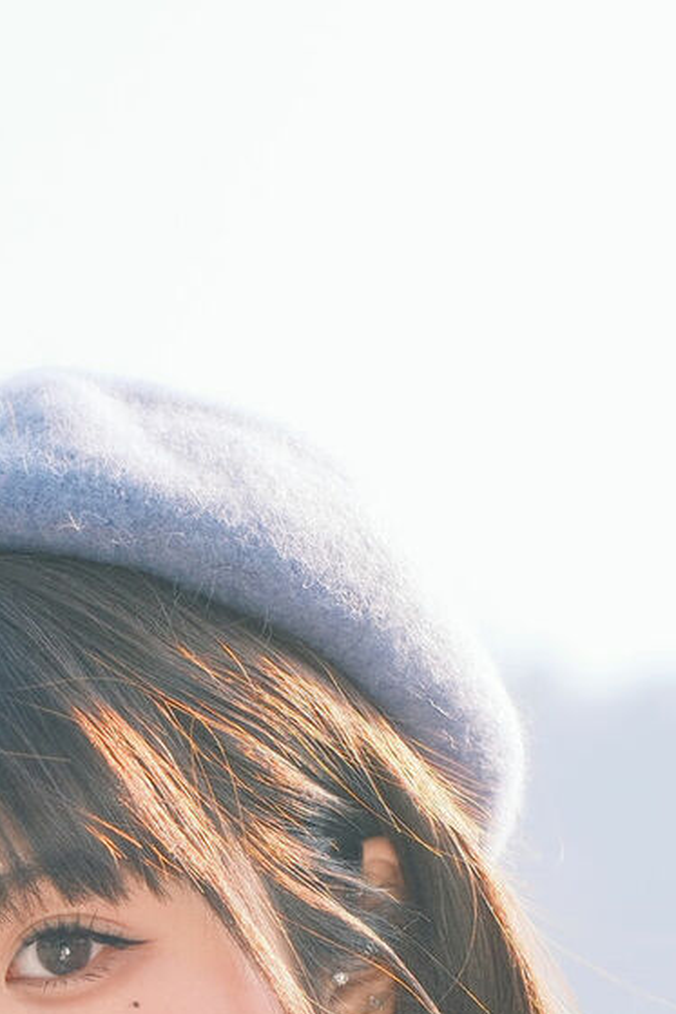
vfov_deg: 9.6
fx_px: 5946
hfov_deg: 6.5
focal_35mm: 211
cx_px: -65
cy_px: 1220
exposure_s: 1/1250
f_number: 2.8
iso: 640
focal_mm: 50
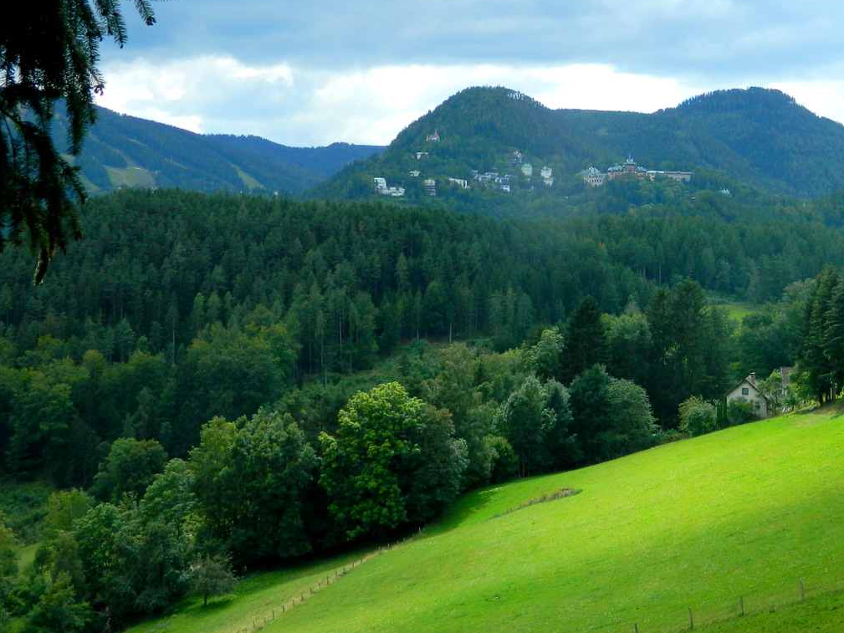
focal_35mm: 65
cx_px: 635
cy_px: 249
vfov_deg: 22.6
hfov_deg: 29.3
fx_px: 1585
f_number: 3.5
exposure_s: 1/500
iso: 80
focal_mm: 7.3
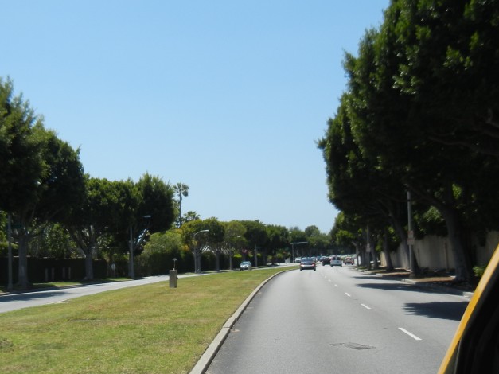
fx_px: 706
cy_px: 203
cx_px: 140
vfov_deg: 29.7
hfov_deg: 38.2
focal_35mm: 49
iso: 160
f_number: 7
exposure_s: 1/399
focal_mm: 5.4
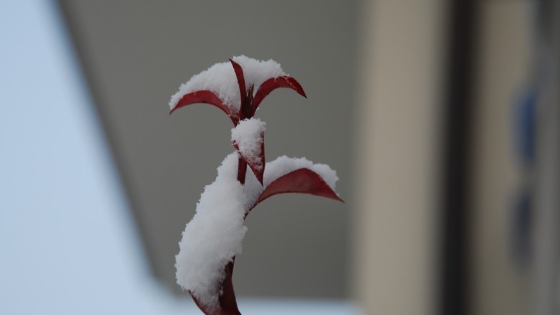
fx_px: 2697
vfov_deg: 6.7
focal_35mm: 182
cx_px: 261
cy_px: 166
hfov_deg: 11.9
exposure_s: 1/125
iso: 200
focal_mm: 105
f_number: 6.3
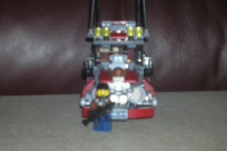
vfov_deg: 13.3
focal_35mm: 103
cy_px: 76
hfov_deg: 19.8
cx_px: 114
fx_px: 650
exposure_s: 1/60.1
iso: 50
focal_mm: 16.4
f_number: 4.8
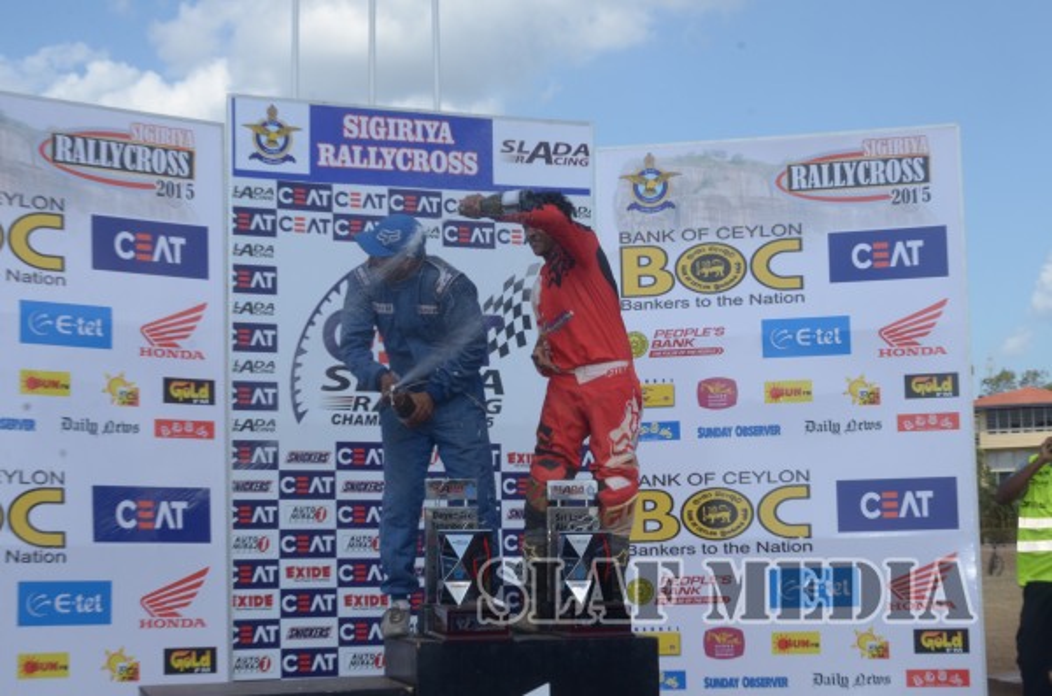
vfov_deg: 24.9
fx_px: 1574
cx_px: 526
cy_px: 348
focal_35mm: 54
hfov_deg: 37.0
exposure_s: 1/200
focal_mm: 36
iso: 320
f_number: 14
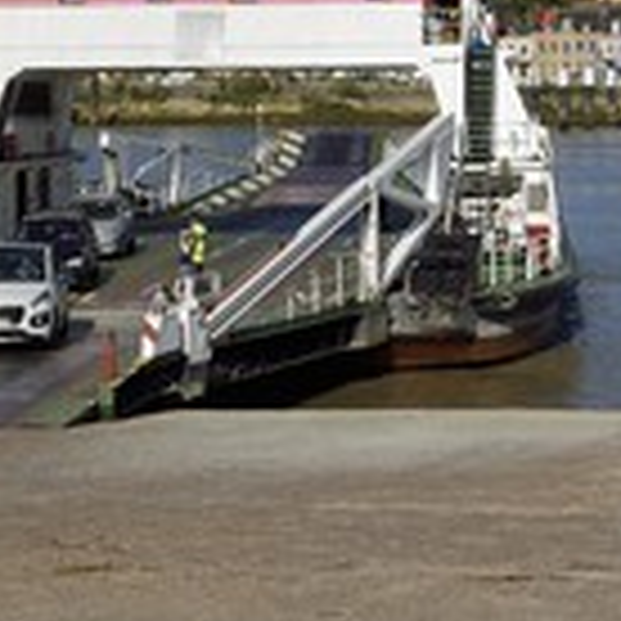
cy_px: 184
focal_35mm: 88
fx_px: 1786
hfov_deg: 19.6
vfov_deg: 19.6
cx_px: 428
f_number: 14
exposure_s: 1/320
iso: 200
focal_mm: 34
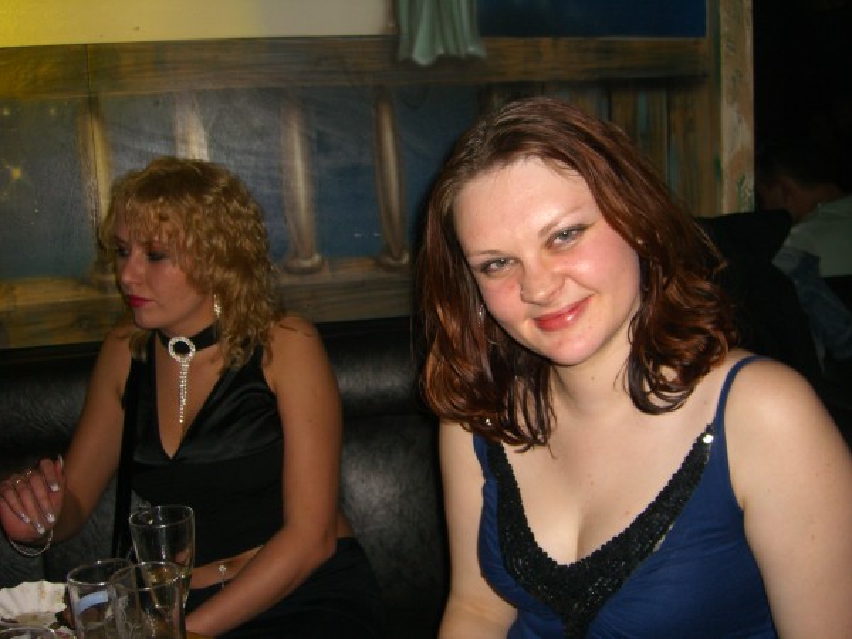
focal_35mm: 38
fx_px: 935
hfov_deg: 49.0
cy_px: 320
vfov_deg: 37.7
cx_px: 426
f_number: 2.8
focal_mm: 7.9
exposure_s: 1/60
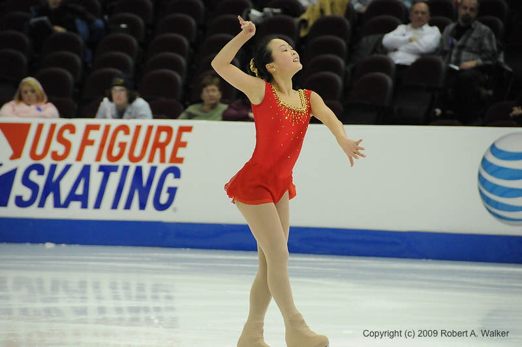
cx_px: 261
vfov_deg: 4.6
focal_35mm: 300
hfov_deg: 6.9
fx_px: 4344
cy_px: 174
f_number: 5.6
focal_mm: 200
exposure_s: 1/640
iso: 3200
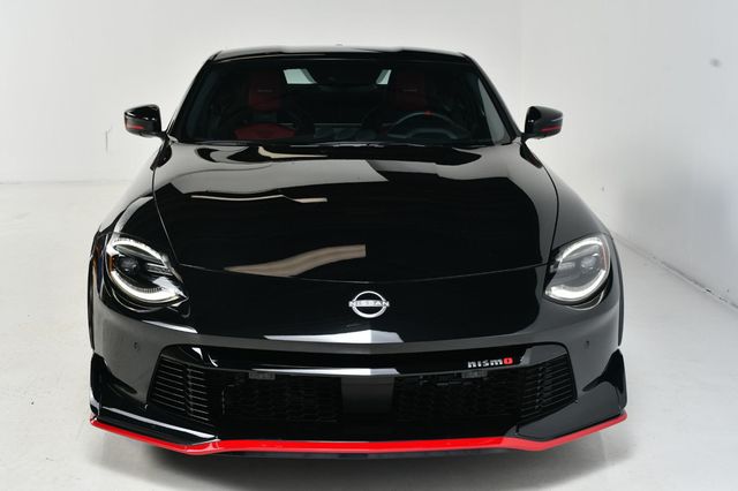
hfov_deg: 35.1
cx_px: 369
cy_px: 246
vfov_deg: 23.8
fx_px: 1168
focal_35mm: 57
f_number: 10
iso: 100
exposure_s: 1/160
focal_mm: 38
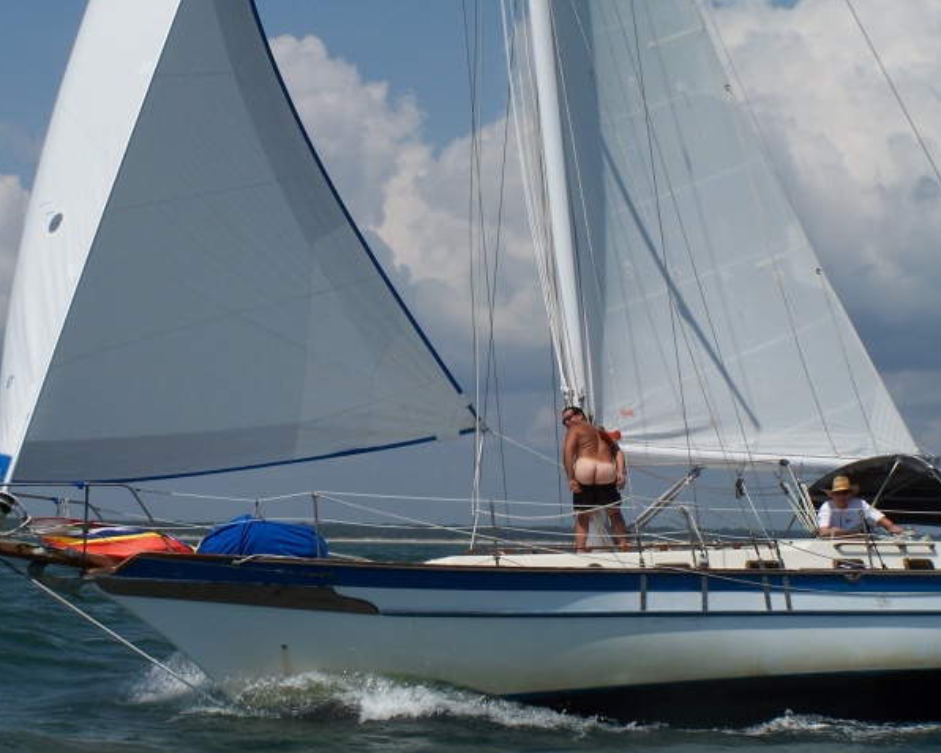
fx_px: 3064
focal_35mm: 110
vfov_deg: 14.0
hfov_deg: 17.5
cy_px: 377
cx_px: 456
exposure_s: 1/1000
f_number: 6.3
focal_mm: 17.5
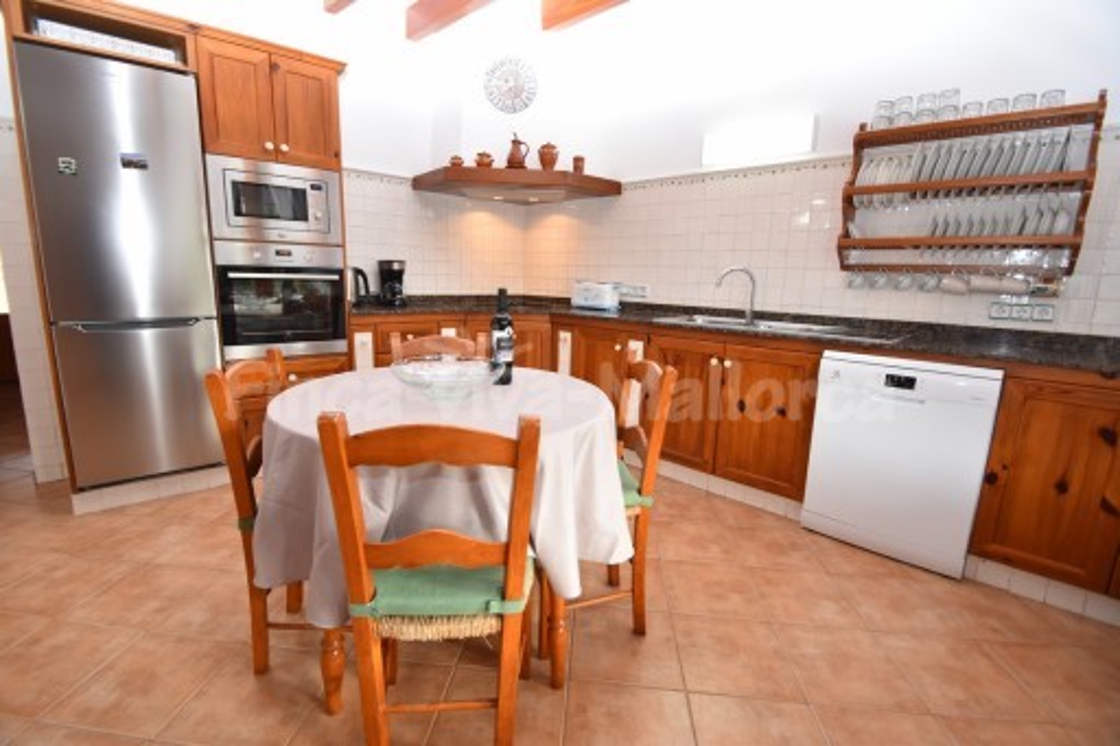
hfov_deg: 100.4
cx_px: 560
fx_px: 466
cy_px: 373
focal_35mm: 15
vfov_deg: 77.3
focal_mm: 10
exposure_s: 1/60
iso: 400
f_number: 4
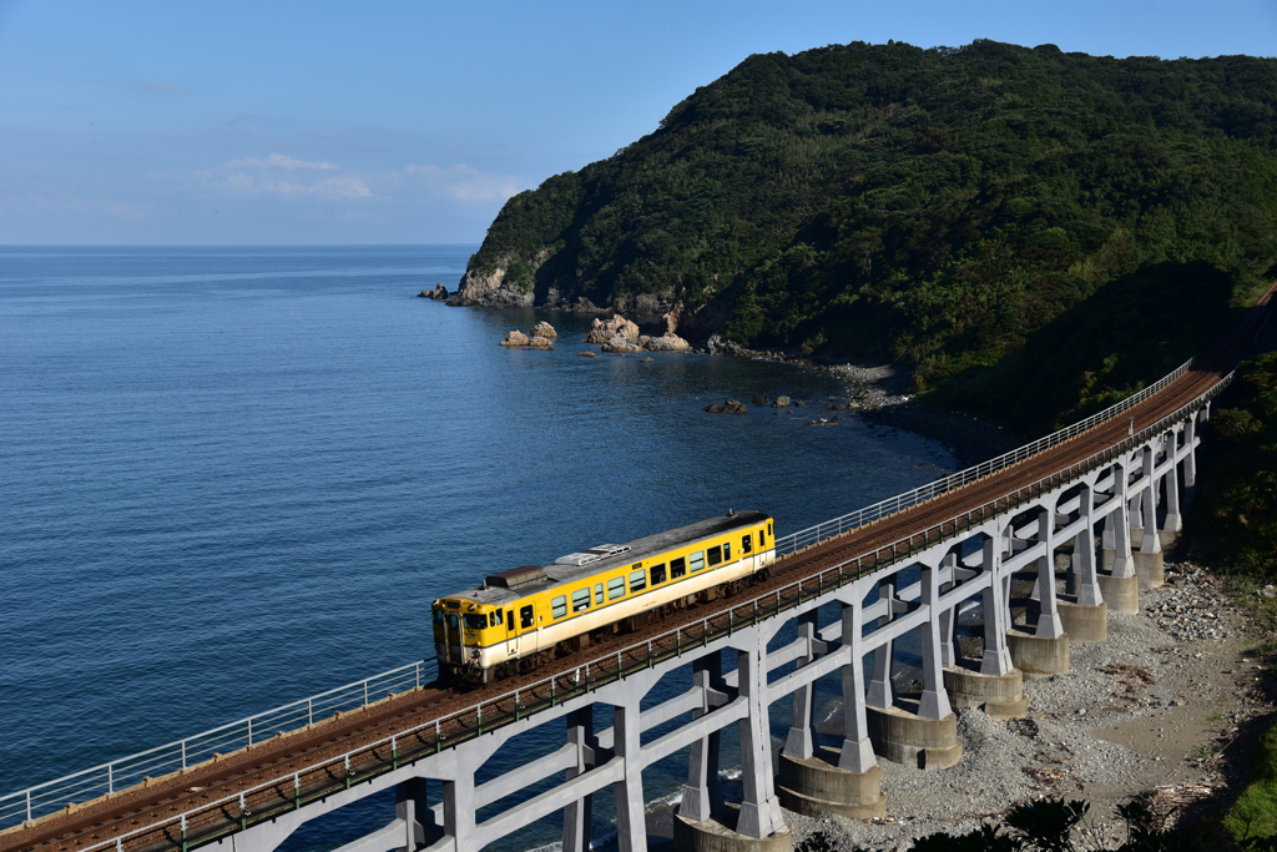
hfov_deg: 48.5
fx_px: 1419
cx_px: 638
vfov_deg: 33.4
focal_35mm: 40
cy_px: 426
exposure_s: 1/320
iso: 125
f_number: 6.3
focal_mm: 40
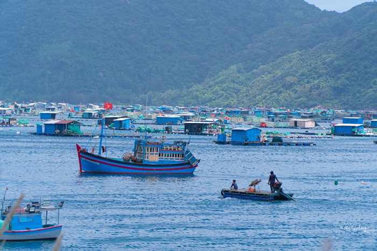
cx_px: 188
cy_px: 126
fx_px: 1649
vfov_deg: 8.7
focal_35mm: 158
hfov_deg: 13.0
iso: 100
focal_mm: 105
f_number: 4
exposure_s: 1/500
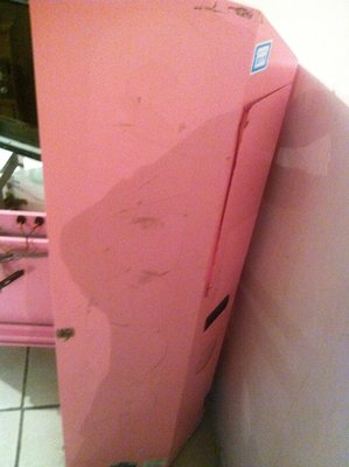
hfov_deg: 40.6
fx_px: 472
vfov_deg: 52.7
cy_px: 234
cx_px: 174
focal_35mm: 35
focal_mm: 3.85
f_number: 2.8
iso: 800
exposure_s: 1/15
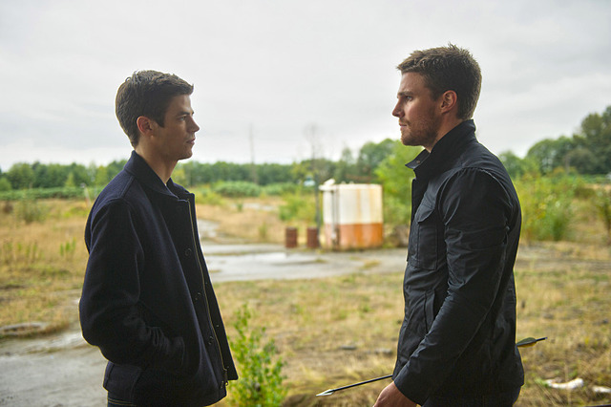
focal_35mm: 42
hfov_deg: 46.4
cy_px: 204
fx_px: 712
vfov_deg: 31.9
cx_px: 306
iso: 320
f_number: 2.8
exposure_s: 1/160
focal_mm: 42
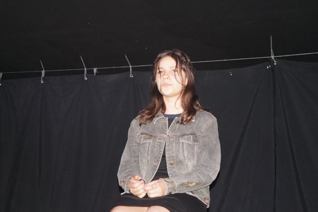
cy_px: 106
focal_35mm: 75
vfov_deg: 18.2
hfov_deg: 27.0
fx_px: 662
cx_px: 159
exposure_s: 1/60
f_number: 5.6
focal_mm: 50
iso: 1250
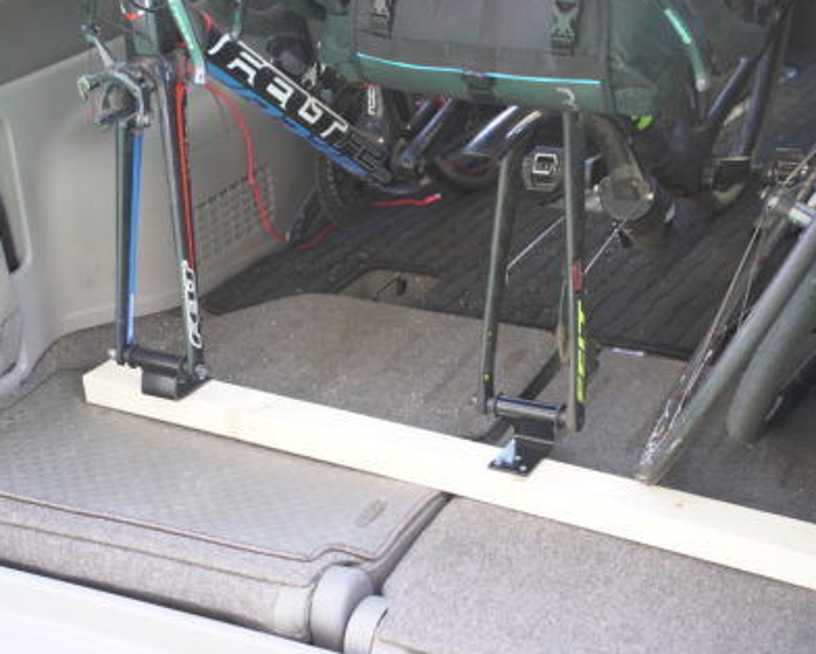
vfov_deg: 21.0
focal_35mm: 73
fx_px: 1764
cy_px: 322
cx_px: 398
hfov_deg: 26.0
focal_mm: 61
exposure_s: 1/160
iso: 6400
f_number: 5.6
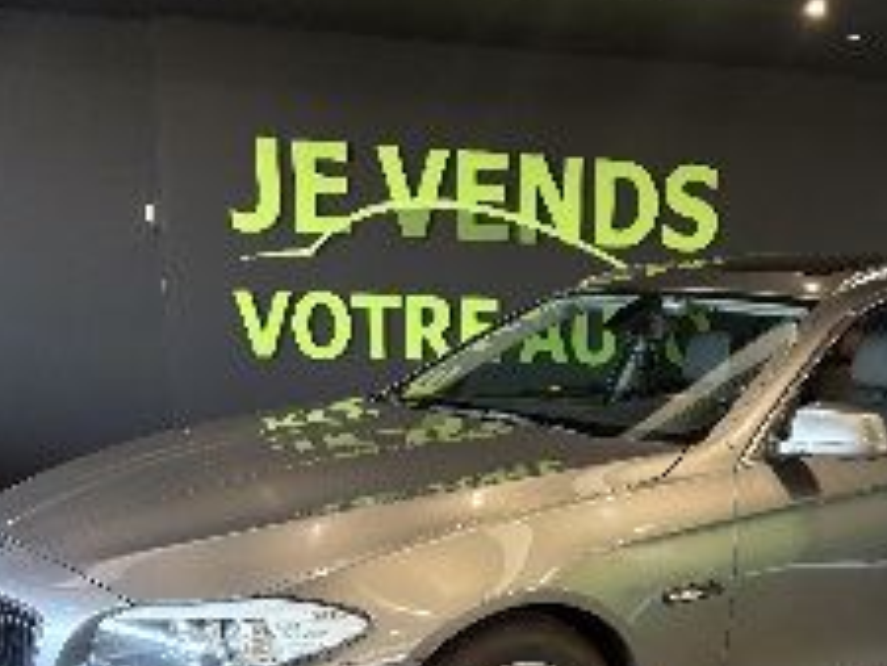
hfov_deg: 39.1
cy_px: 583
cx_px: 603
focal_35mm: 48
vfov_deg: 29.2
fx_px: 1231
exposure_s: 1/50
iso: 320
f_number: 1.6
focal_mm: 5.96
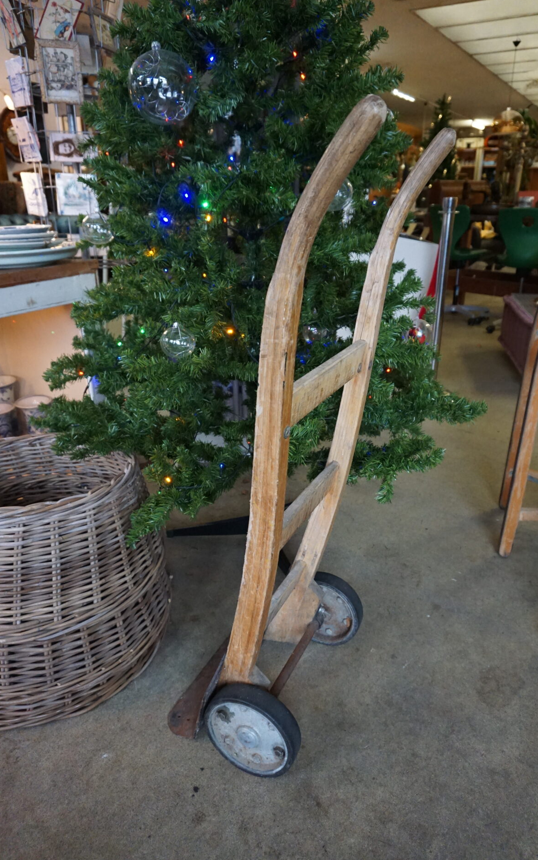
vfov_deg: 72.5
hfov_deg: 49.2
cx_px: 291
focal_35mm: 25
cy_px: 433
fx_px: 587
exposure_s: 1/160
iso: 3200
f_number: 3.5
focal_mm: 16
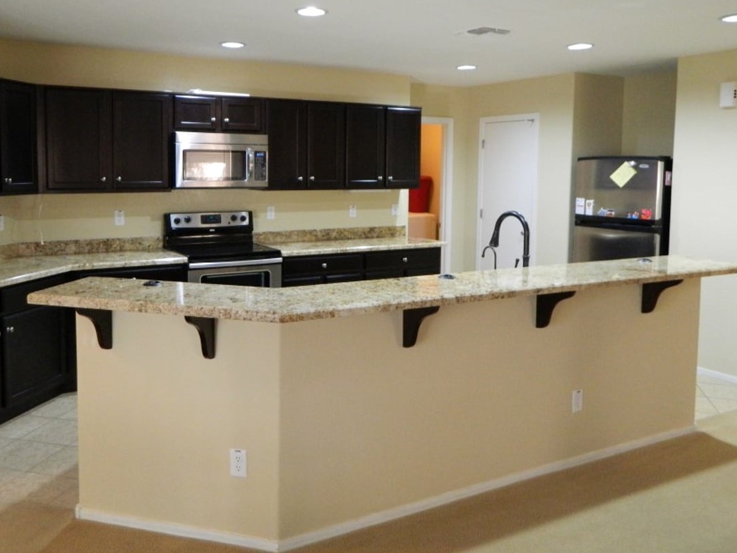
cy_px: 220
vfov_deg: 45.2
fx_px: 660
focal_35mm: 31
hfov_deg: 58.2
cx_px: 323
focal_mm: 4.5
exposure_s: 1/8
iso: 400
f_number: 3.1
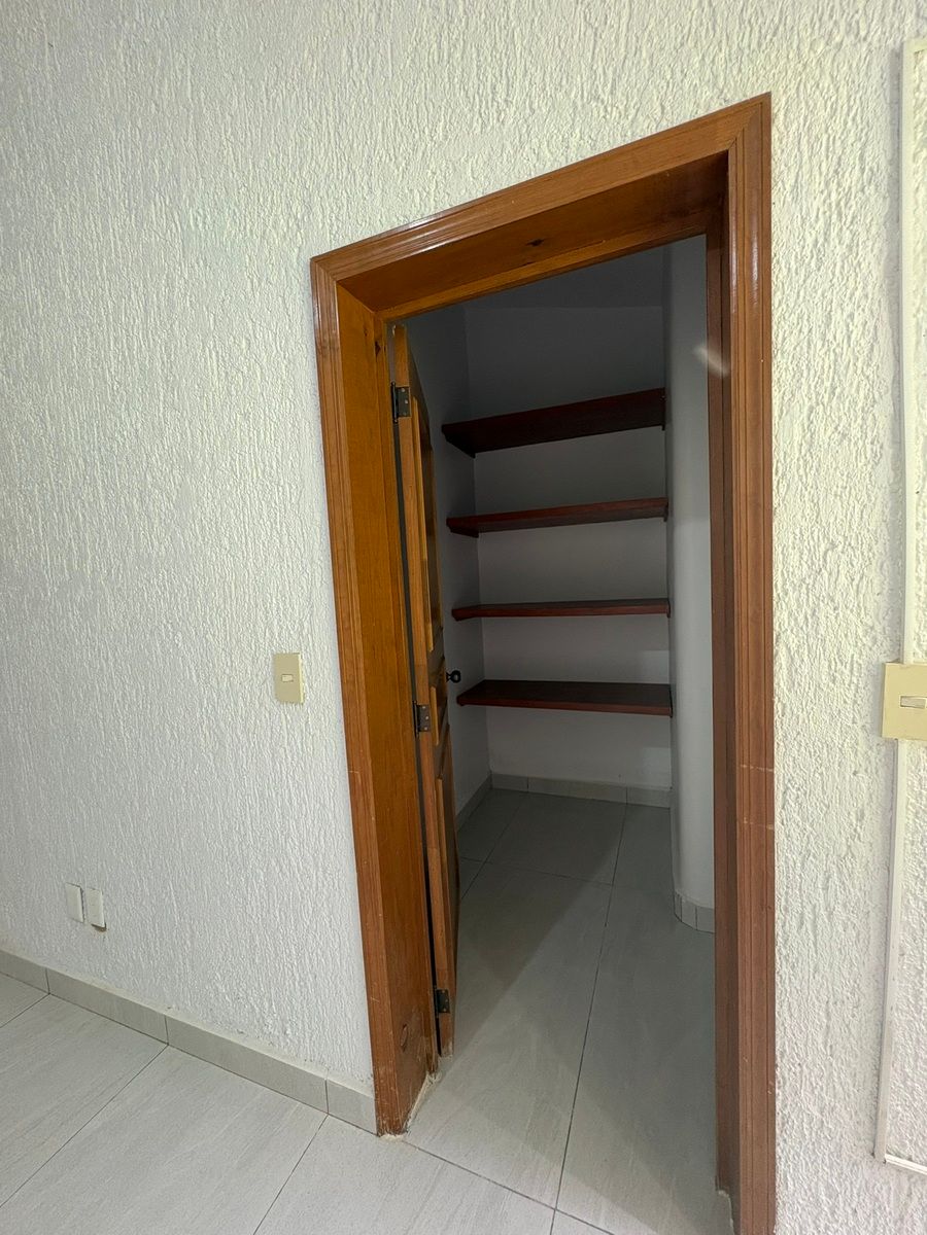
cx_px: 464
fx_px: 500
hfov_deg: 85.7
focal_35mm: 14
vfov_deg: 102.1
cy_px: 618
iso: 320
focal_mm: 2.22
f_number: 2.2
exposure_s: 1/60
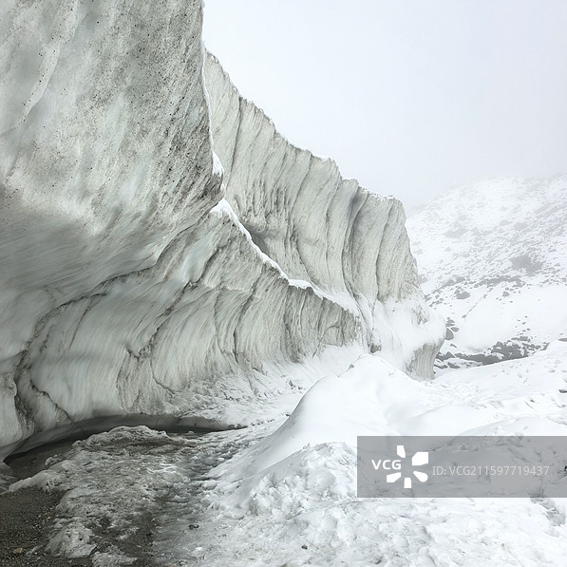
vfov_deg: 51.1
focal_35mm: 32
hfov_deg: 51.1
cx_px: 284
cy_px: 289
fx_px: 593
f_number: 2
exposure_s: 1/1456
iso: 50
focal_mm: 6.98
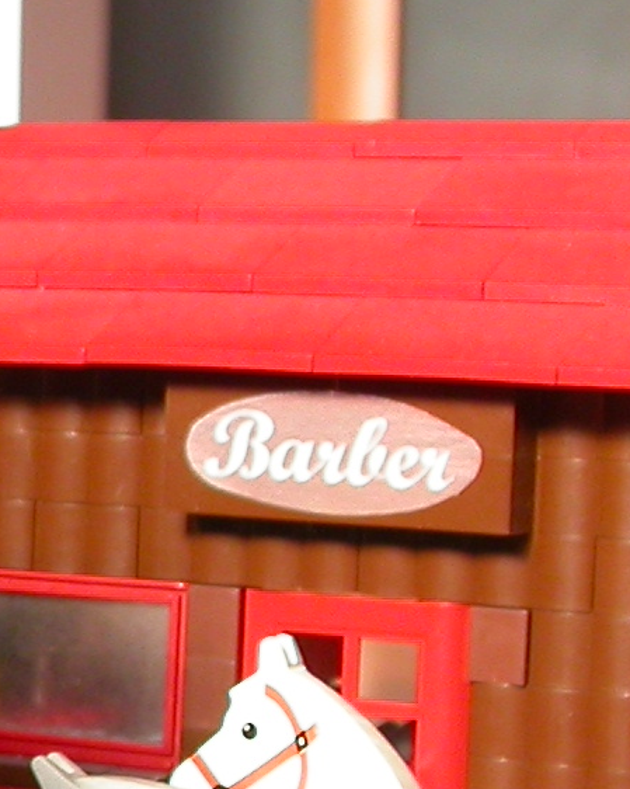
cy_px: 650
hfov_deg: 9.6
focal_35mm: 150
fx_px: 3499
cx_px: -658
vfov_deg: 12.8
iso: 100
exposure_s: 1/53
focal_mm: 7.85
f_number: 3.3
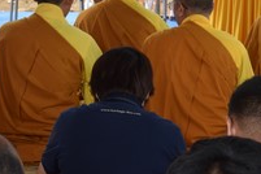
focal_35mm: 155
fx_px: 1124
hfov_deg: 12.9
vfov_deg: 8.9
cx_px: 304
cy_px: 73
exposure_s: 1/200
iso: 400
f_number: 7.1
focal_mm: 48
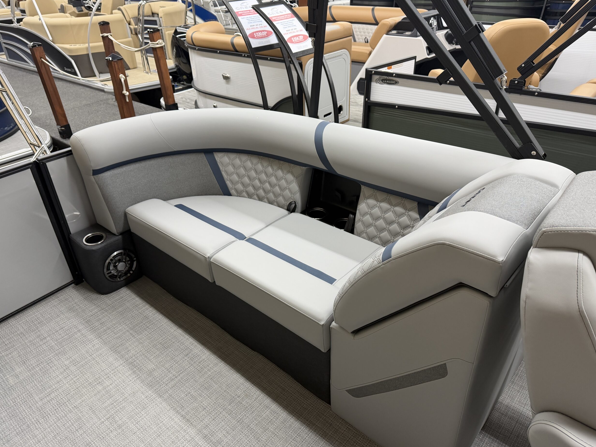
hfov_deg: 69.4
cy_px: 228
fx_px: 430
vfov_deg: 54.9
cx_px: 286
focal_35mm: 25
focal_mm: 6.76
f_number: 1.78
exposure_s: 1/60
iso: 160
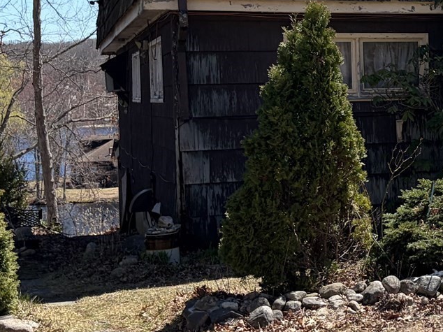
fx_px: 1075
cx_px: 491
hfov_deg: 22.0
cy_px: 117
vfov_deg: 17.5
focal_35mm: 84
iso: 50
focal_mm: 5.96
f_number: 1.6
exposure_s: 1/2985
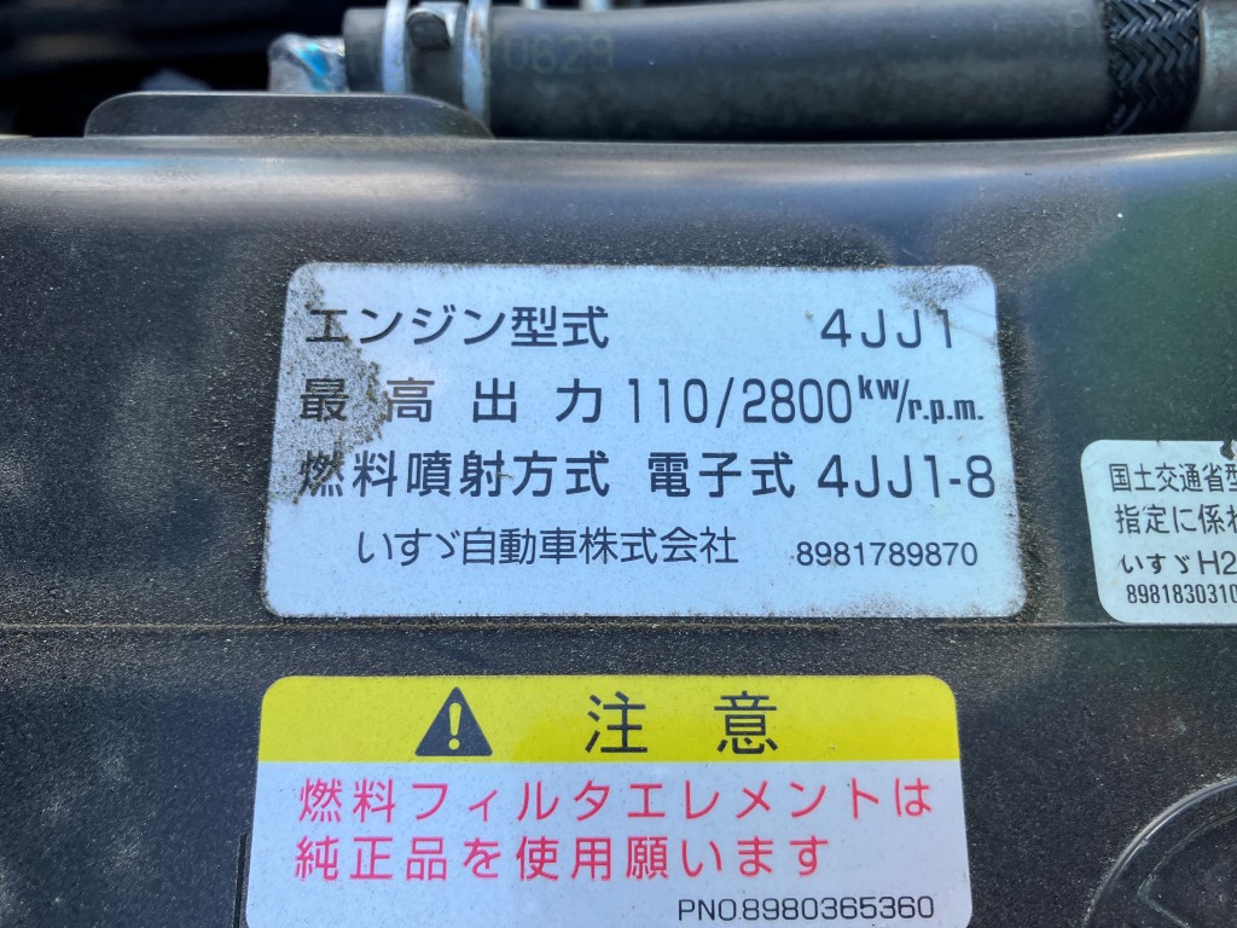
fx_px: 1001
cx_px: 618
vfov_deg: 49.7
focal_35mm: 28
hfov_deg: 63.4
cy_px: 464
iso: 32
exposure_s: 1/333
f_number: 1.8
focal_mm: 3.99
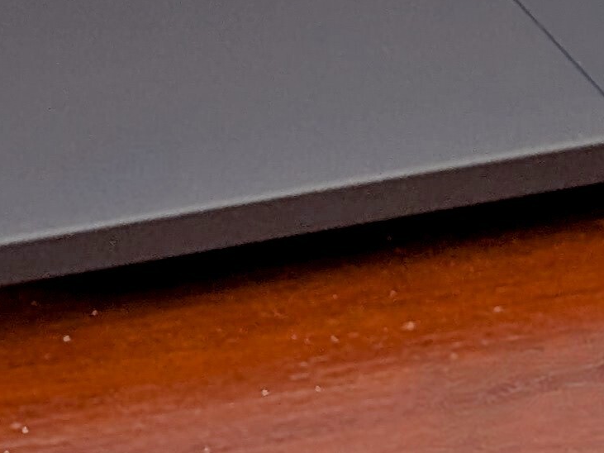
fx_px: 4780
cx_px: 730
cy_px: -719
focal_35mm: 274
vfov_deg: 5.2
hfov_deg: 7.2
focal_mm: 6.9
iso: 33
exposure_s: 1/48.7
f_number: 1.68
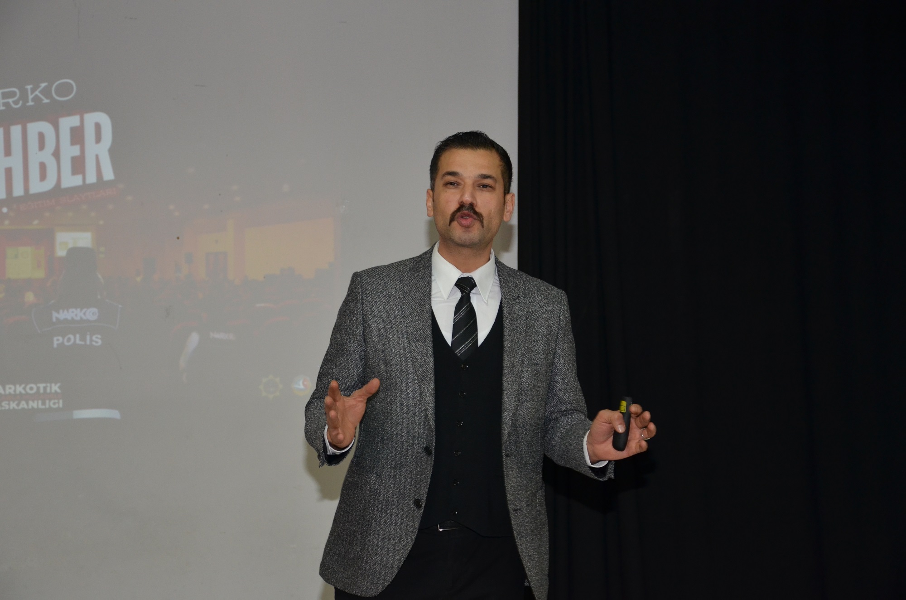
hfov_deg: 24.2
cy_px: 300
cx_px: 453
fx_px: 2109
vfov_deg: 16.2
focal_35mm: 84
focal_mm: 56
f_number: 4.8
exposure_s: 1/60
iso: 800
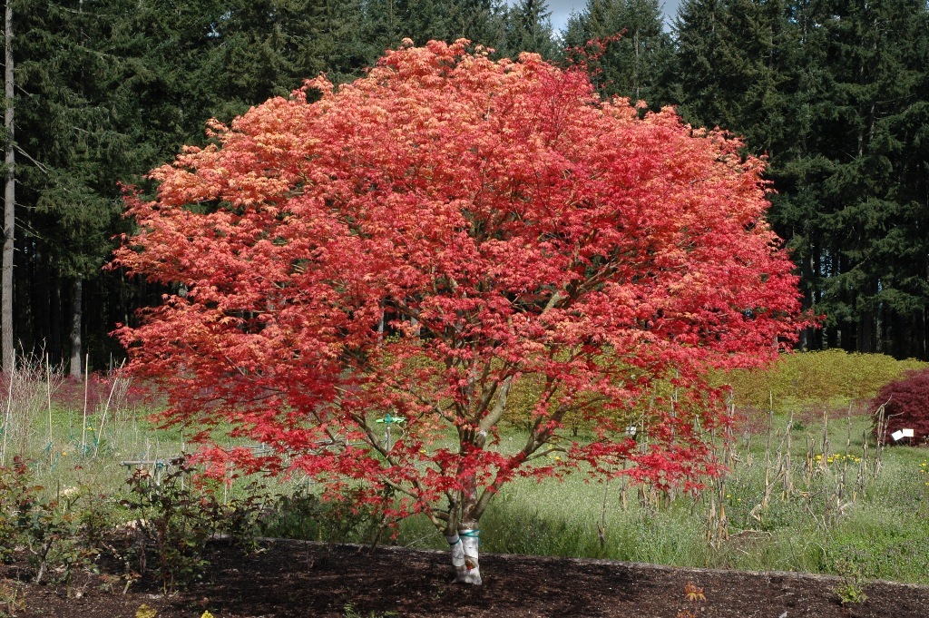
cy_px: 309
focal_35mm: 57
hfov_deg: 35.1
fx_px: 1470
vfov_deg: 23.7
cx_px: 464
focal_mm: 38
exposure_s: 1/320
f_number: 9
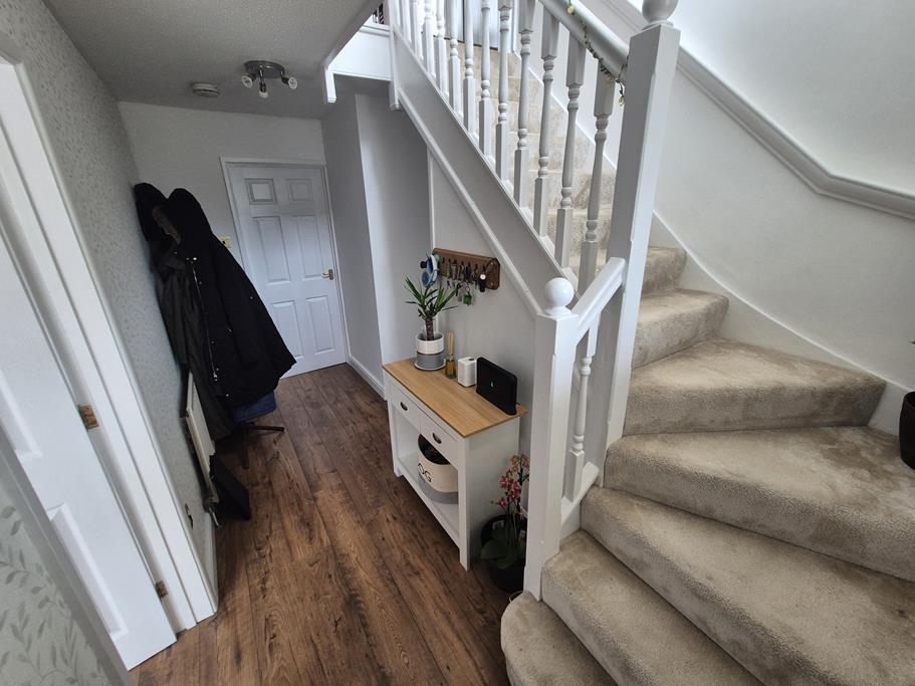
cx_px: 458
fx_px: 344
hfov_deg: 106.2
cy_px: 343
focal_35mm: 13
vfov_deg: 89.9
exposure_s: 1/50
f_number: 2.2
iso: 320
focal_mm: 2.2
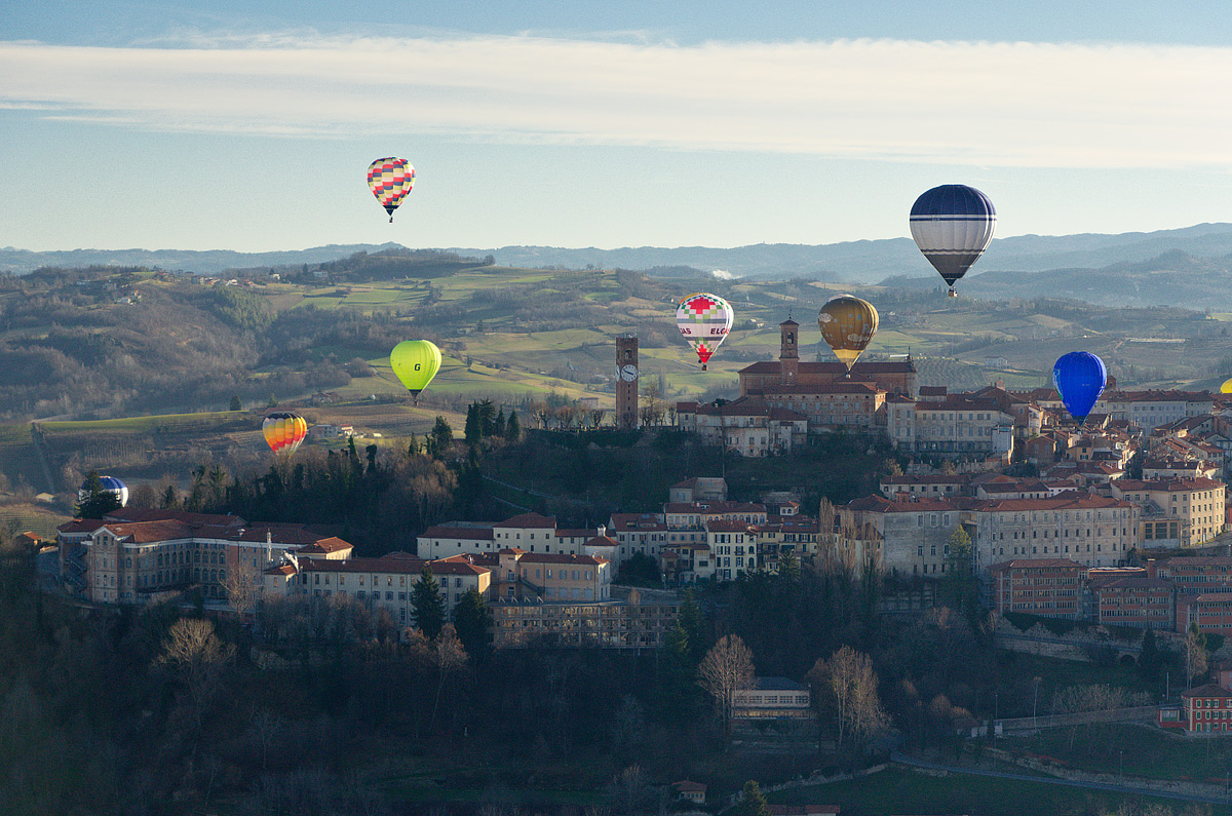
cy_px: 408
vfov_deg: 13.8
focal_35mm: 99
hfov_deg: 20.7
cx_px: 616
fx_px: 3381
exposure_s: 1/500
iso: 400
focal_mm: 66
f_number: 5.6
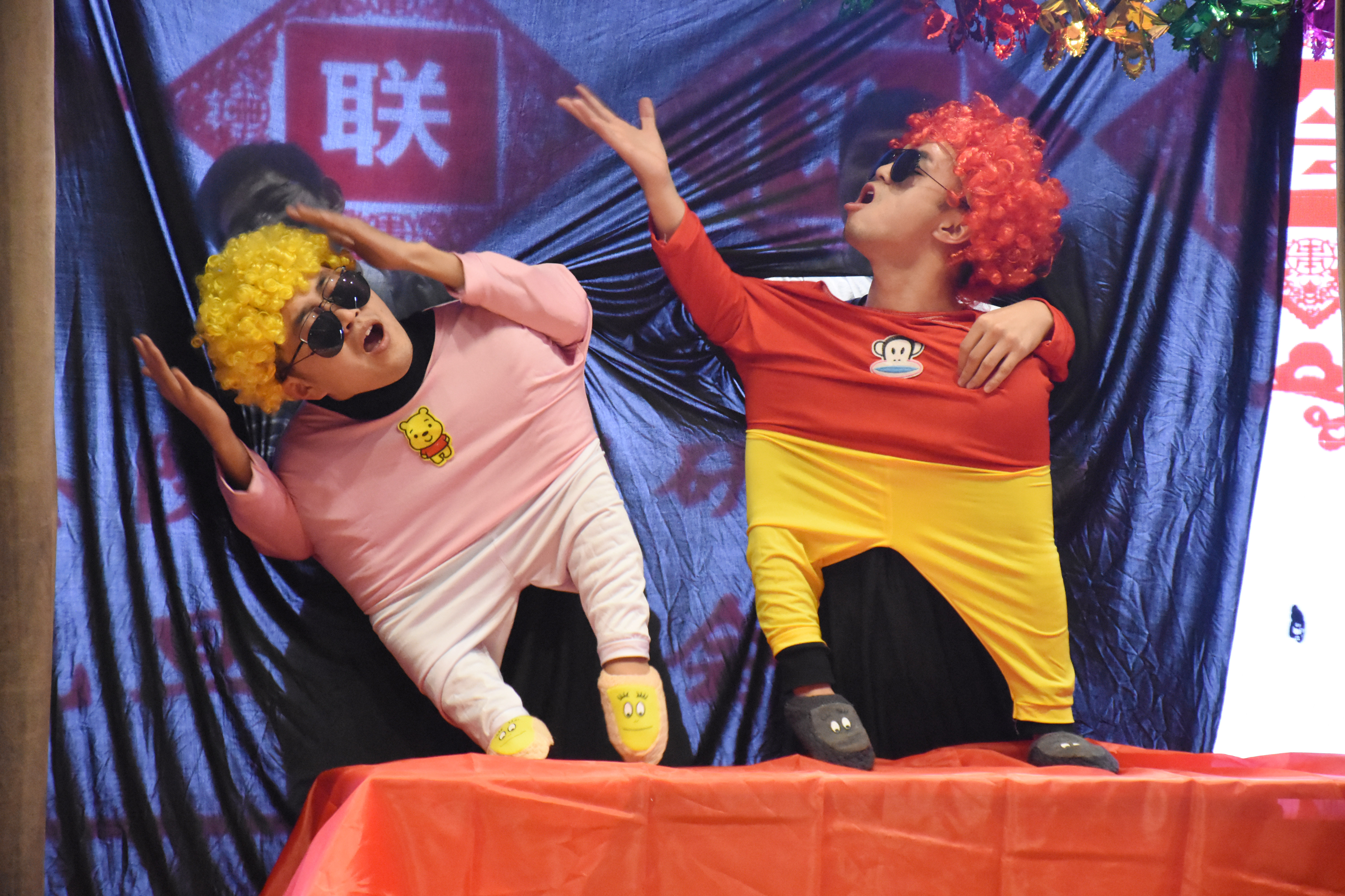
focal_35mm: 142
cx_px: 672
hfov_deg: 14.4
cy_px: 448
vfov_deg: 9.6
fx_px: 5324
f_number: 5.3
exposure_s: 1/30
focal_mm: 95
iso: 7200
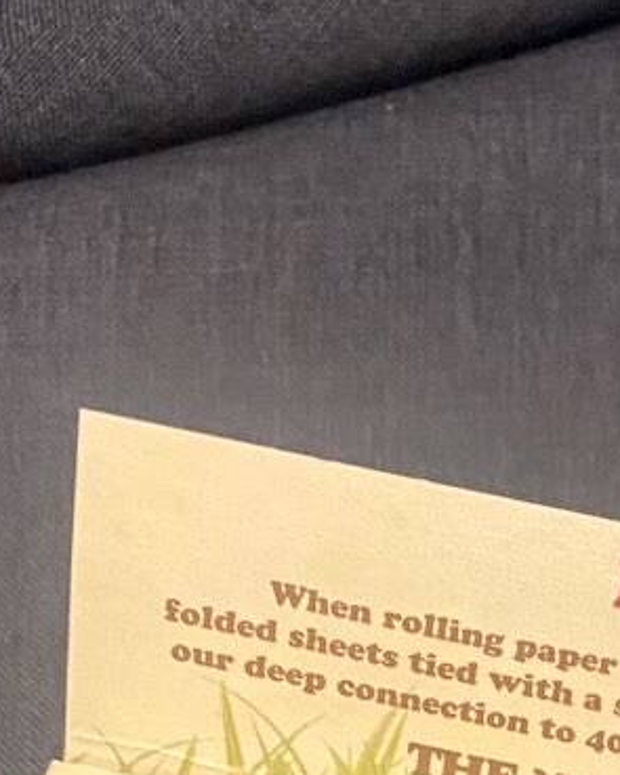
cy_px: 1344
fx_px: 2386
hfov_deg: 14.4
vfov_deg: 16.0
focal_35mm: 104
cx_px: 725
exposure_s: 1/51
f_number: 1.8
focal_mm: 4.25
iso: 250
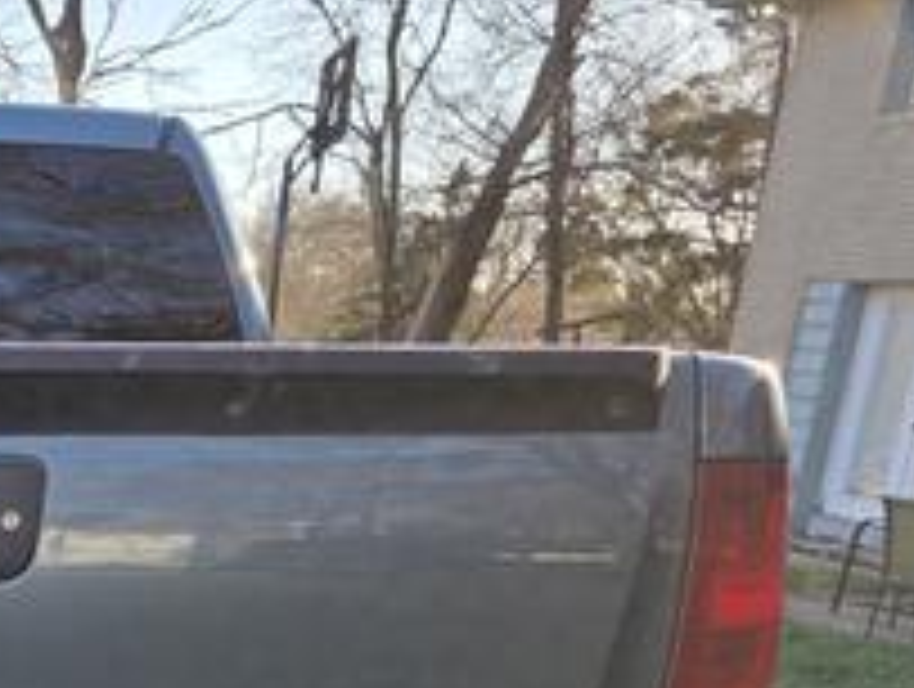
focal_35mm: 57
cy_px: 773
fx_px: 1508
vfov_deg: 23.9
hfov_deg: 29.4
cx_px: -162
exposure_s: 1/359
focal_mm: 6.3
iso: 25
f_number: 1.7
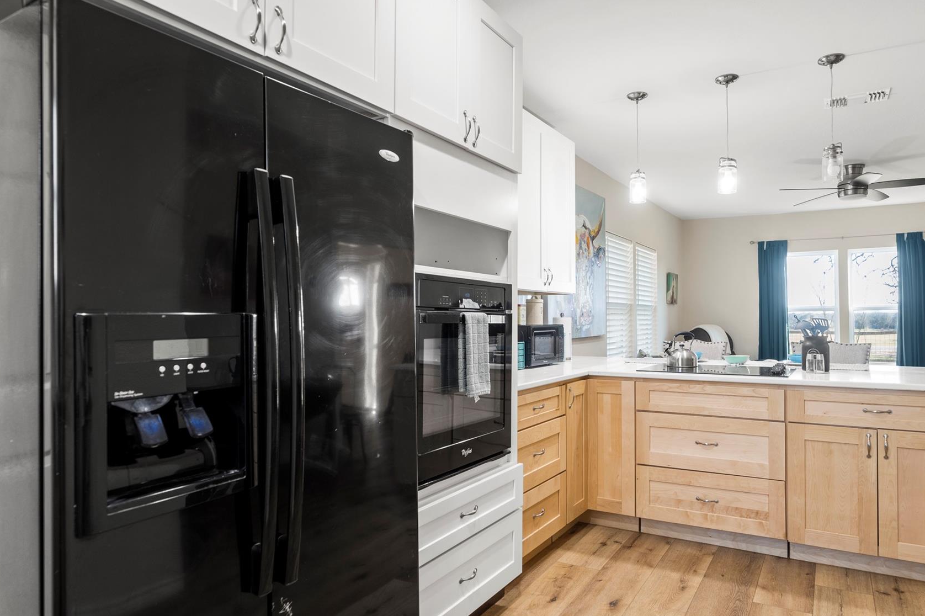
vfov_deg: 57.2
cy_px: 314
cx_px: 513
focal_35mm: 22
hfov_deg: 78.3
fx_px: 565
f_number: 8
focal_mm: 18
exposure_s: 1/4
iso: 250
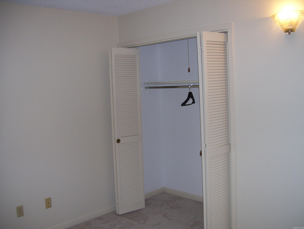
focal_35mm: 36
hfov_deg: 51.3
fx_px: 317
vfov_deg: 39.7
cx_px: 152
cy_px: 114
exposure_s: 1/60
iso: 80
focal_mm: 6
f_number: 2.7
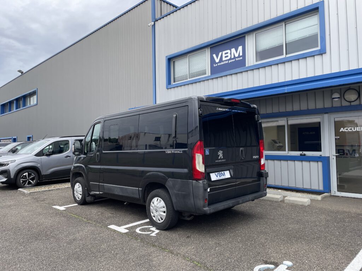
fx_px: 272
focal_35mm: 26
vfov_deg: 53.1
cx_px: 181
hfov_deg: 67.3
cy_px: 136
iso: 32
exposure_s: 1/452
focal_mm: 4.2
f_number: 1.6
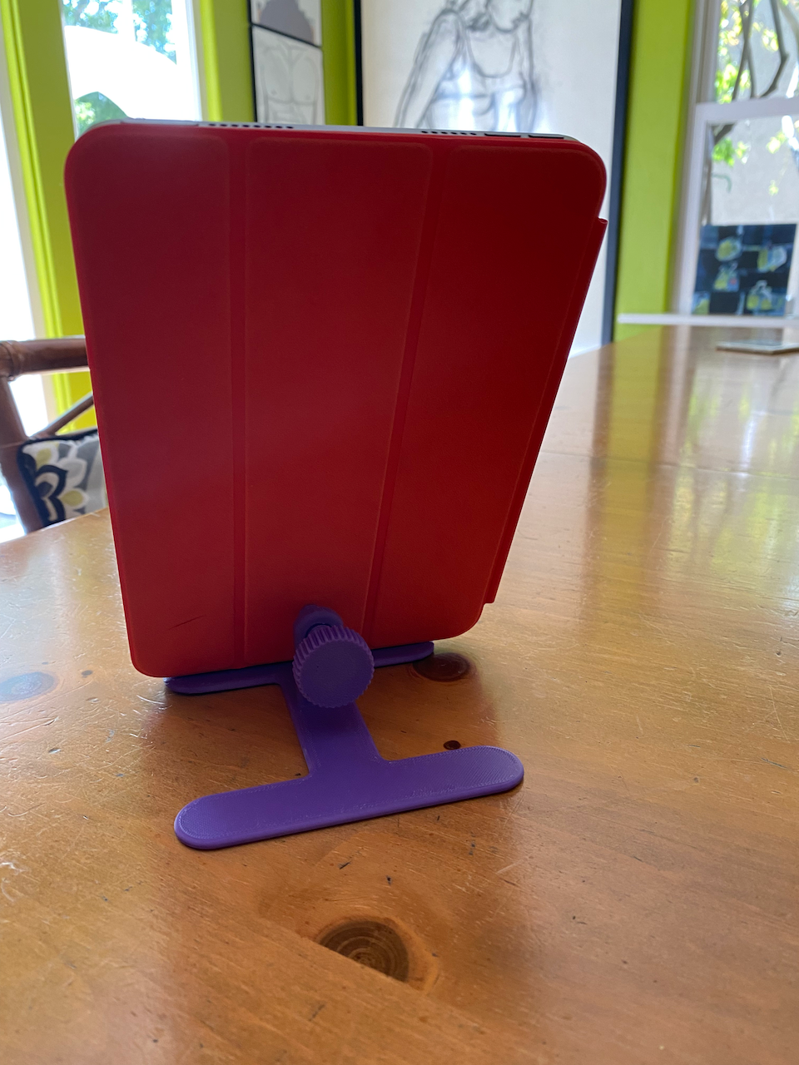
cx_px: 400
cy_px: 532
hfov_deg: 53.1
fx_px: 800
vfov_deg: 67.3
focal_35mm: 26
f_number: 1.8
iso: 125
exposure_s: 1/88
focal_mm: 4.25
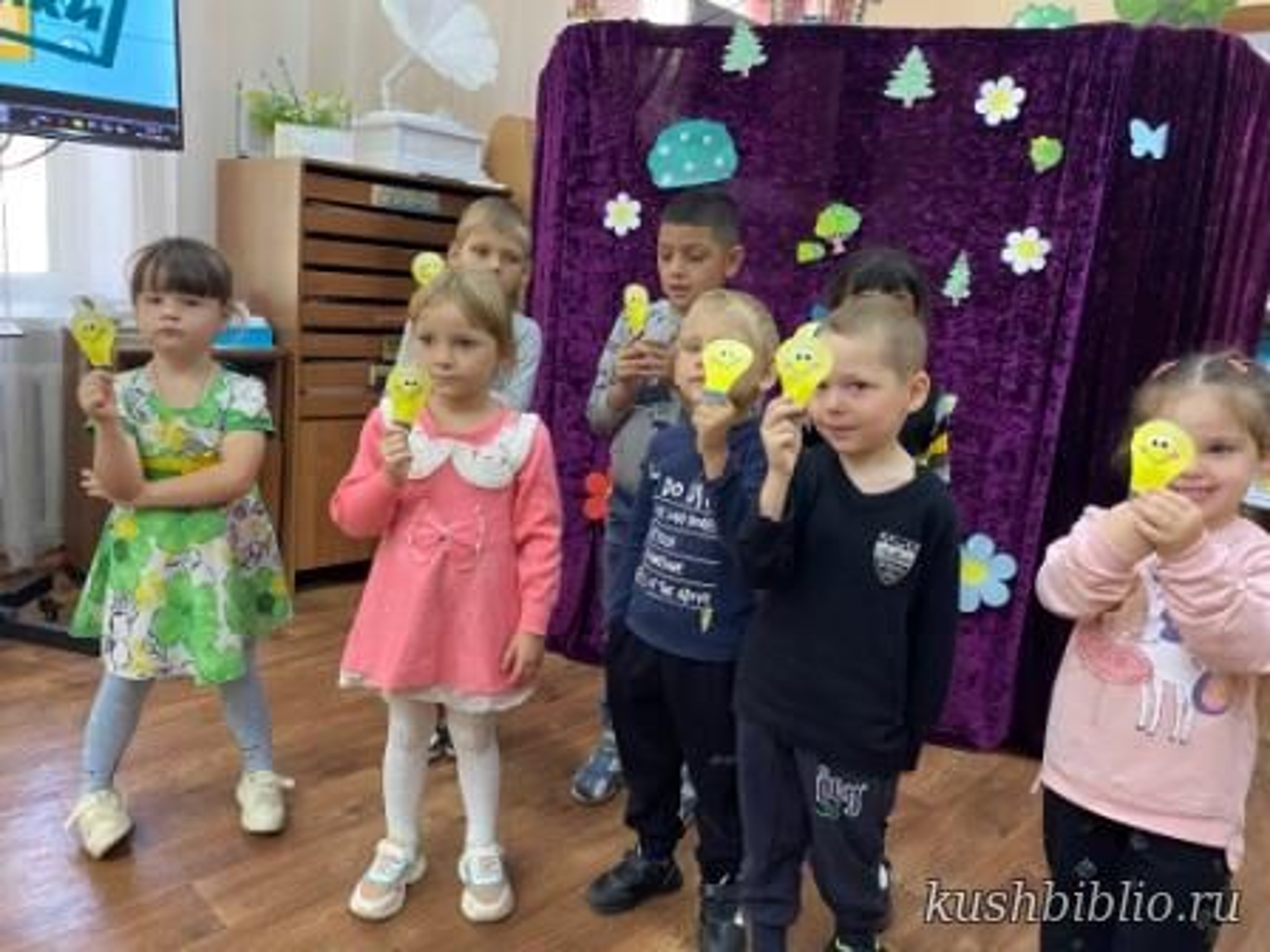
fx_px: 954
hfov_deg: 67.3
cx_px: 635
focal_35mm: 26
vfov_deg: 53.1
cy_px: 476
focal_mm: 4.25
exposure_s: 1/60
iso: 320
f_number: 1.8
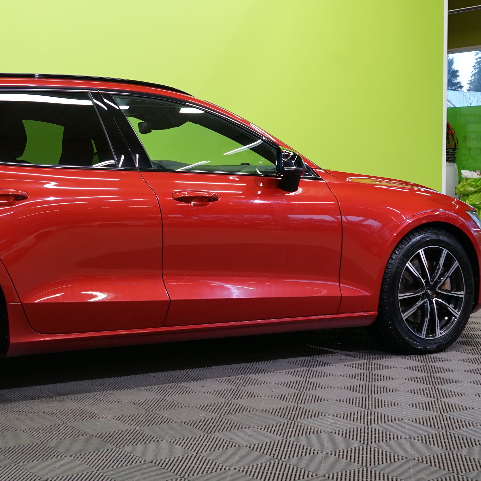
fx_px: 1006
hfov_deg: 26.0
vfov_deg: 26.9
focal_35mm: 64
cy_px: 223
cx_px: 48
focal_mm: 33
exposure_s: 1/25
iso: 500
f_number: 5.6
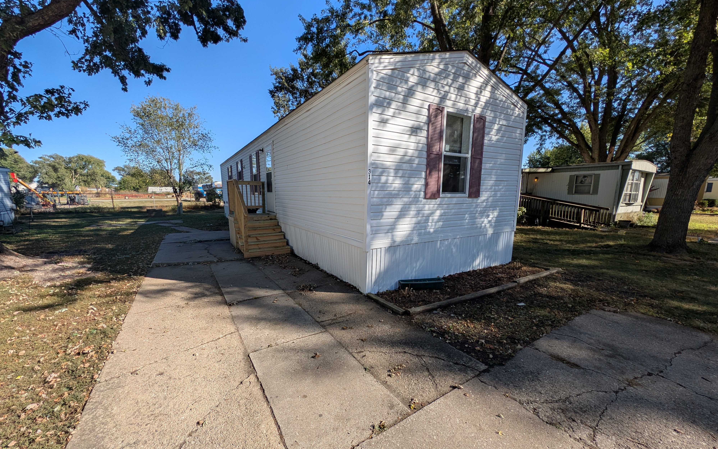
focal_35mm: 13
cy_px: 237
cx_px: 358
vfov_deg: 82.8
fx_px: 254
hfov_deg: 109.4
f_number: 1.95
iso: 40
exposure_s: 1/1555
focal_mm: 2.23
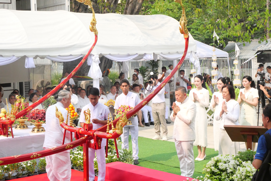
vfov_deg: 20.6
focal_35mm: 66
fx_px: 497
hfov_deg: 30.5
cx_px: 136
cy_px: 90
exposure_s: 1/4000
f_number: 9
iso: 4000
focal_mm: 32
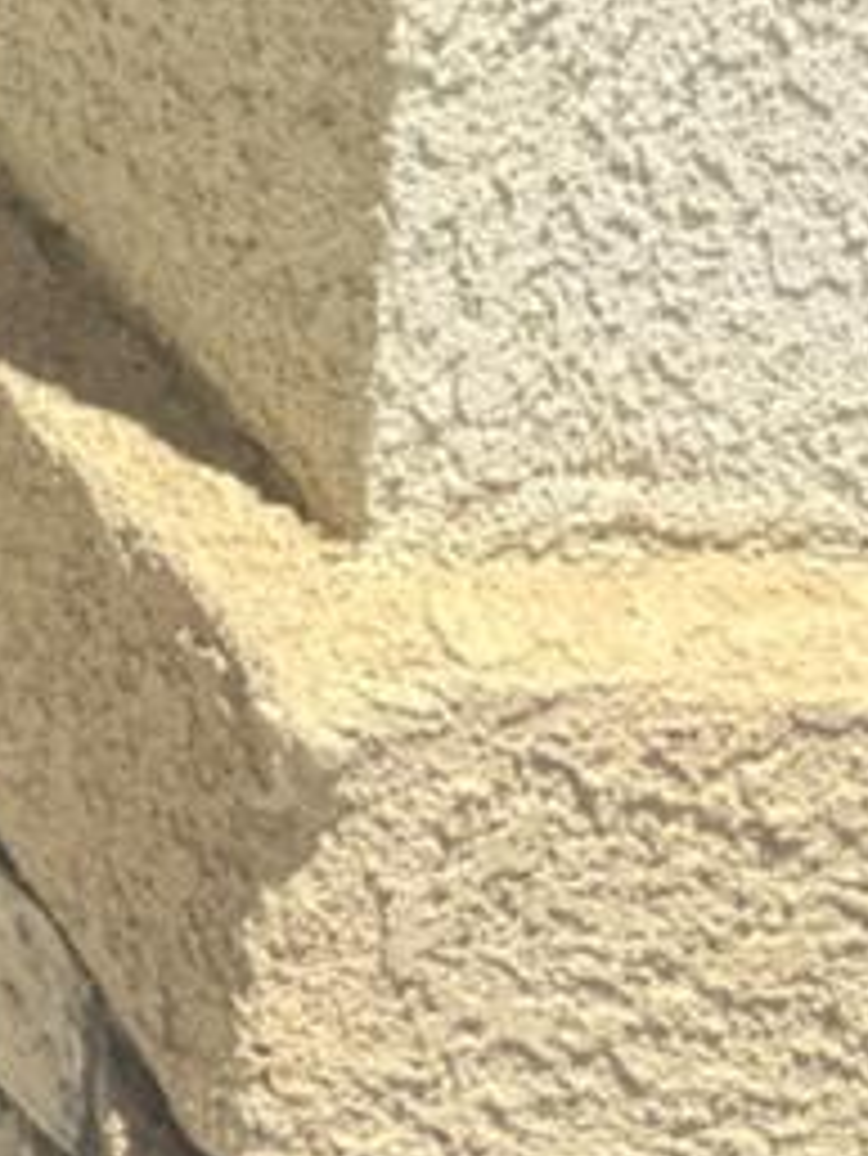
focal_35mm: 140
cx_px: -1486
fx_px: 4677
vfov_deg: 12.2
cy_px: -1257
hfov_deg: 9.1
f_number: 1.78
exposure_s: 1/1901
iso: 80
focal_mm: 6.76
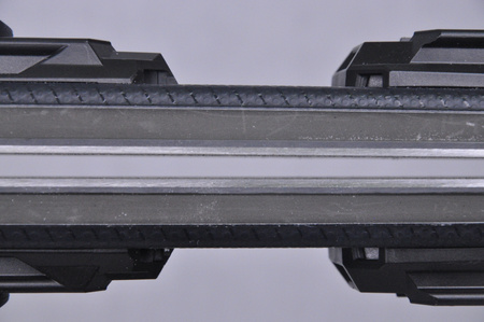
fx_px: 2115
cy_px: 161
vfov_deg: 8.7
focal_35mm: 158
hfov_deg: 13.1
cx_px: 242
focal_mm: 105
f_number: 9.5
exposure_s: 1/125
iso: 3200
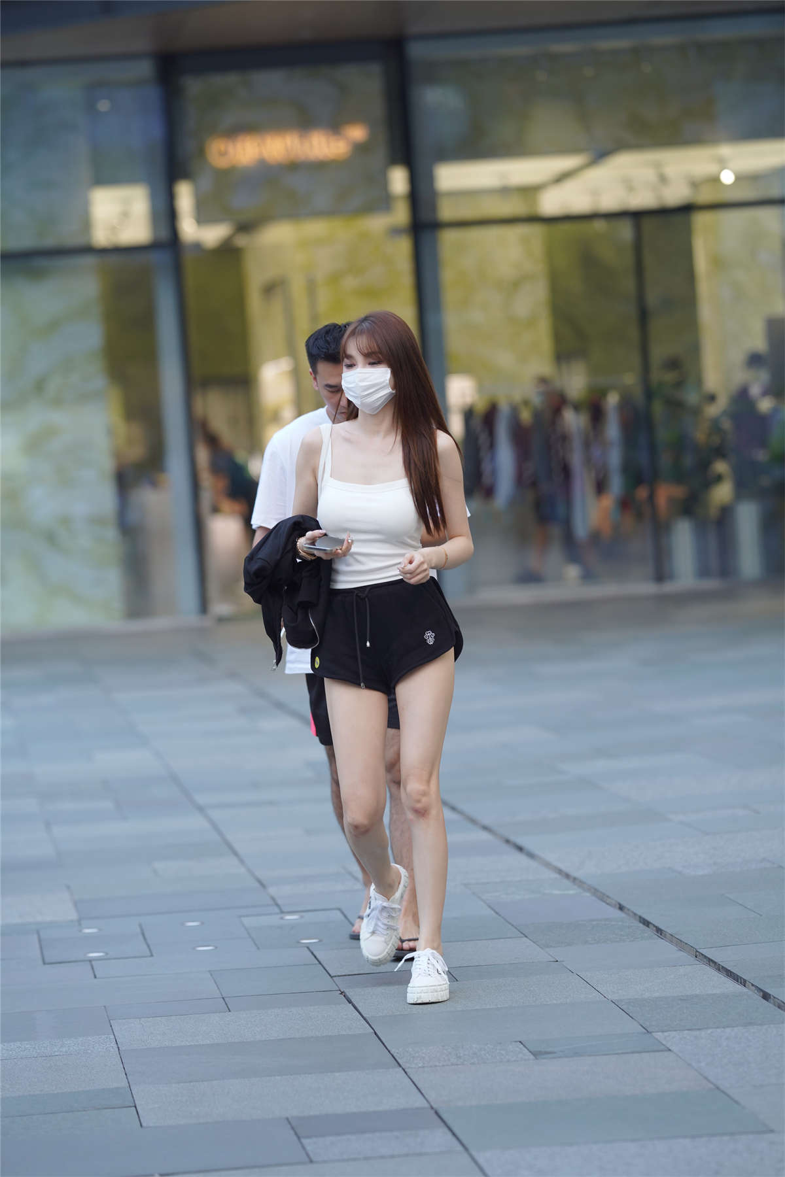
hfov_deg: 10.2
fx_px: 4415
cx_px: 392
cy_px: 588
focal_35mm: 135
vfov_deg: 15.2
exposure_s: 1/400
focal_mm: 135
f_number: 2.8
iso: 500
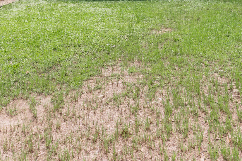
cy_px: -47
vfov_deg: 25.3
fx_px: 309
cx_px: 141
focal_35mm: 46
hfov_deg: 42.6
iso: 160
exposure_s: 1/200
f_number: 5.6
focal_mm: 17
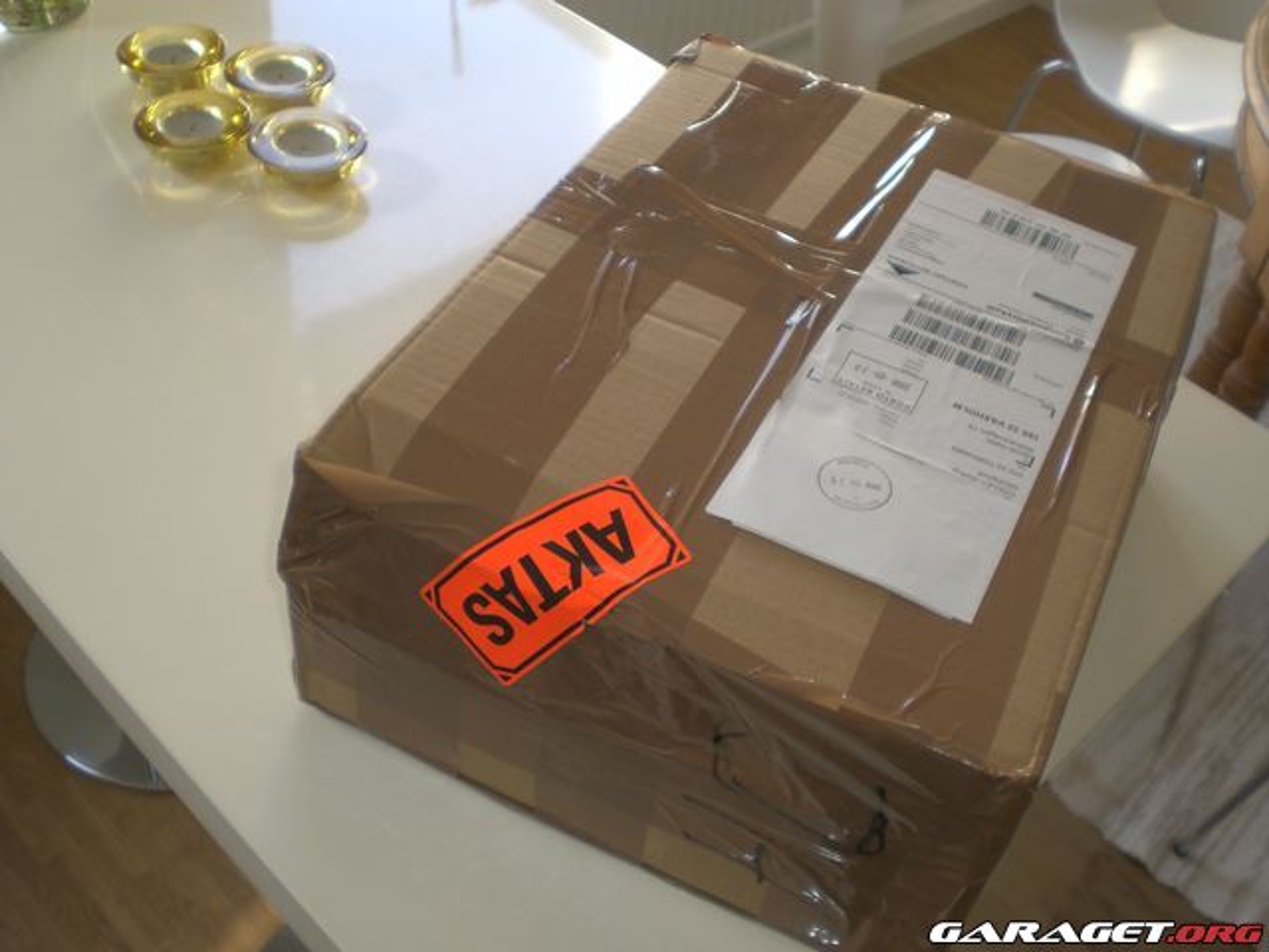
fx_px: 1393
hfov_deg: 49.0
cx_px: 634
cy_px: 476
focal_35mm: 38
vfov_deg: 37.7
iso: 50
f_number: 3.1
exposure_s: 1/40
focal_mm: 6.3
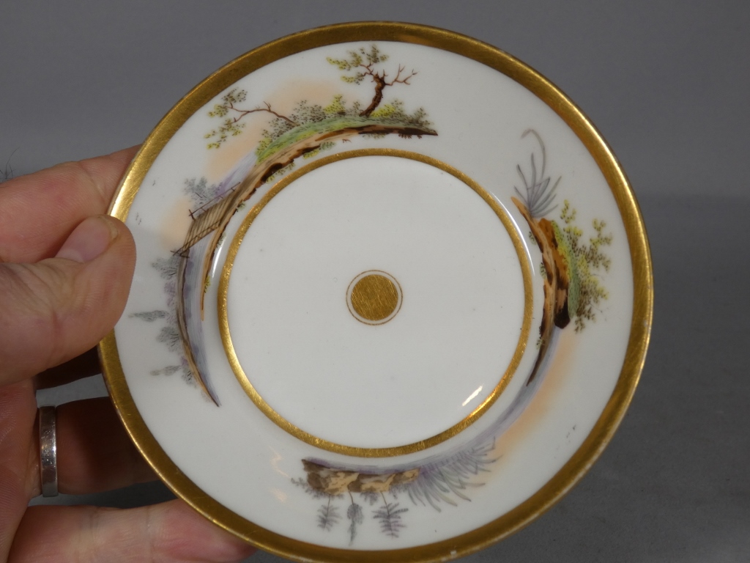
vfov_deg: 33.6
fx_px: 932
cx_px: 375
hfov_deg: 43.9
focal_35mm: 43
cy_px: 282
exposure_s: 1/80
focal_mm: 7.8
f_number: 3.7
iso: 100
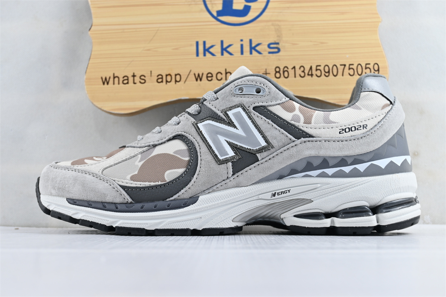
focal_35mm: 51
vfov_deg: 26.5
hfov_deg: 38.9
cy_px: 148
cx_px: 223
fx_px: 632
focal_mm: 34
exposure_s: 1/30
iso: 100
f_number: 5
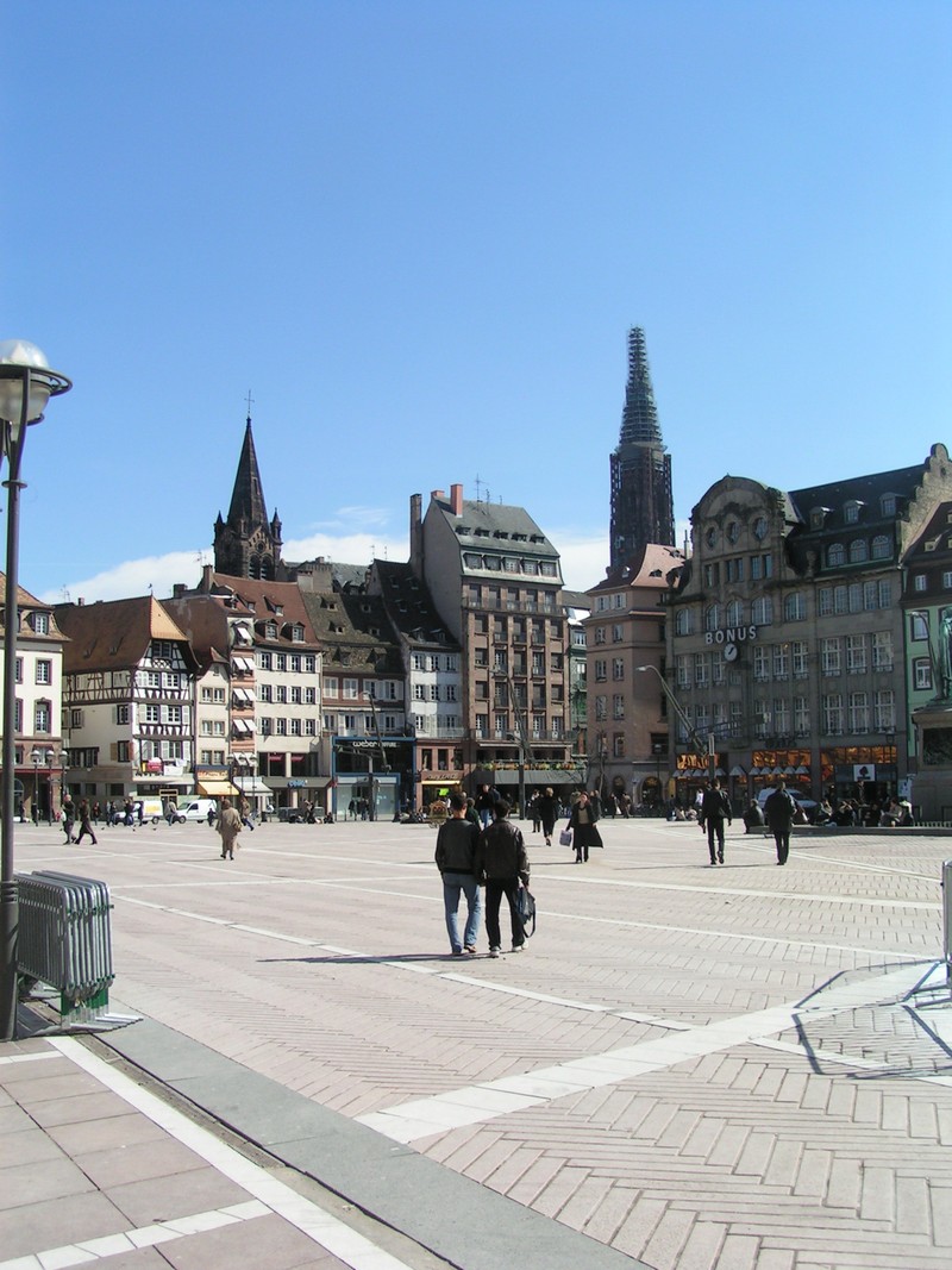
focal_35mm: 38
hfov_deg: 37.7
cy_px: 635
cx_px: 476
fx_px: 1394
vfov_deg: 49.0
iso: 50
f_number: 5.6
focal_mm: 5.8
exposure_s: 1/400
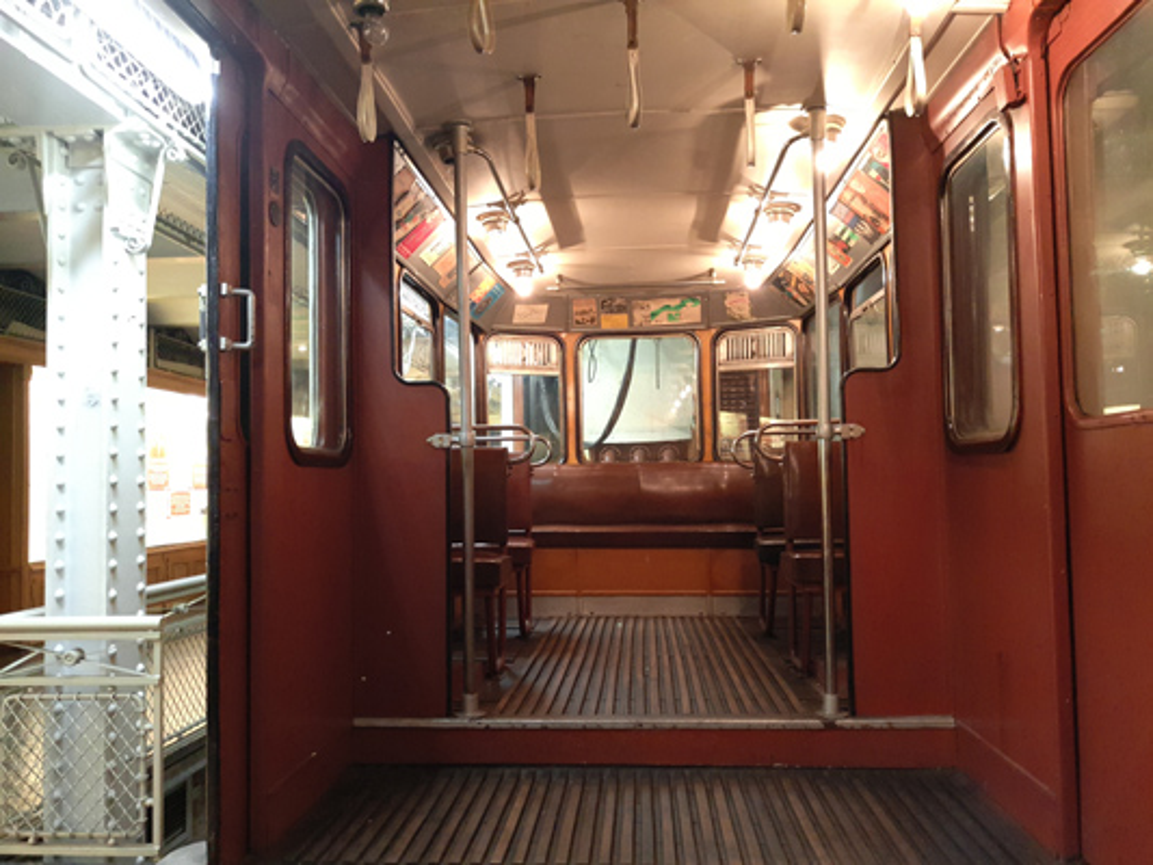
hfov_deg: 58.3
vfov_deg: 45.5
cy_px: 432
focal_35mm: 31
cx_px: 576
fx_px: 1033
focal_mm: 4.73
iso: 500
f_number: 2.2
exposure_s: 1/17
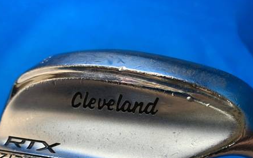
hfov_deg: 49.3
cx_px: 131
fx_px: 276
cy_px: 135
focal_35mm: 40
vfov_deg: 30.9
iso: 80
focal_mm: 4.25
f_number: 1.8
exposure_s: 1/60
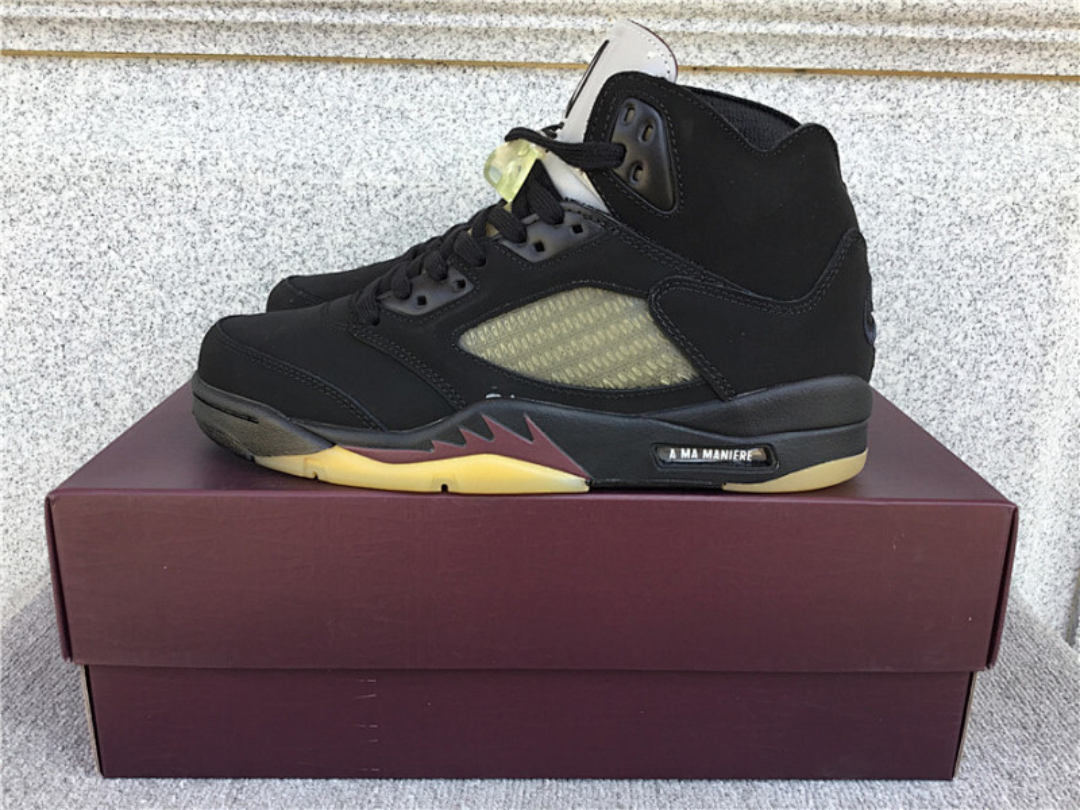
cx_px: 540
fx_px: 967
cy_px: 405
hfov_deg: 58.4
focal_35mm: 31
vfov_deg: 45.4
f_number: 2.4
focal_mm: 3.3
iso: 32
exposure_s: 1/100
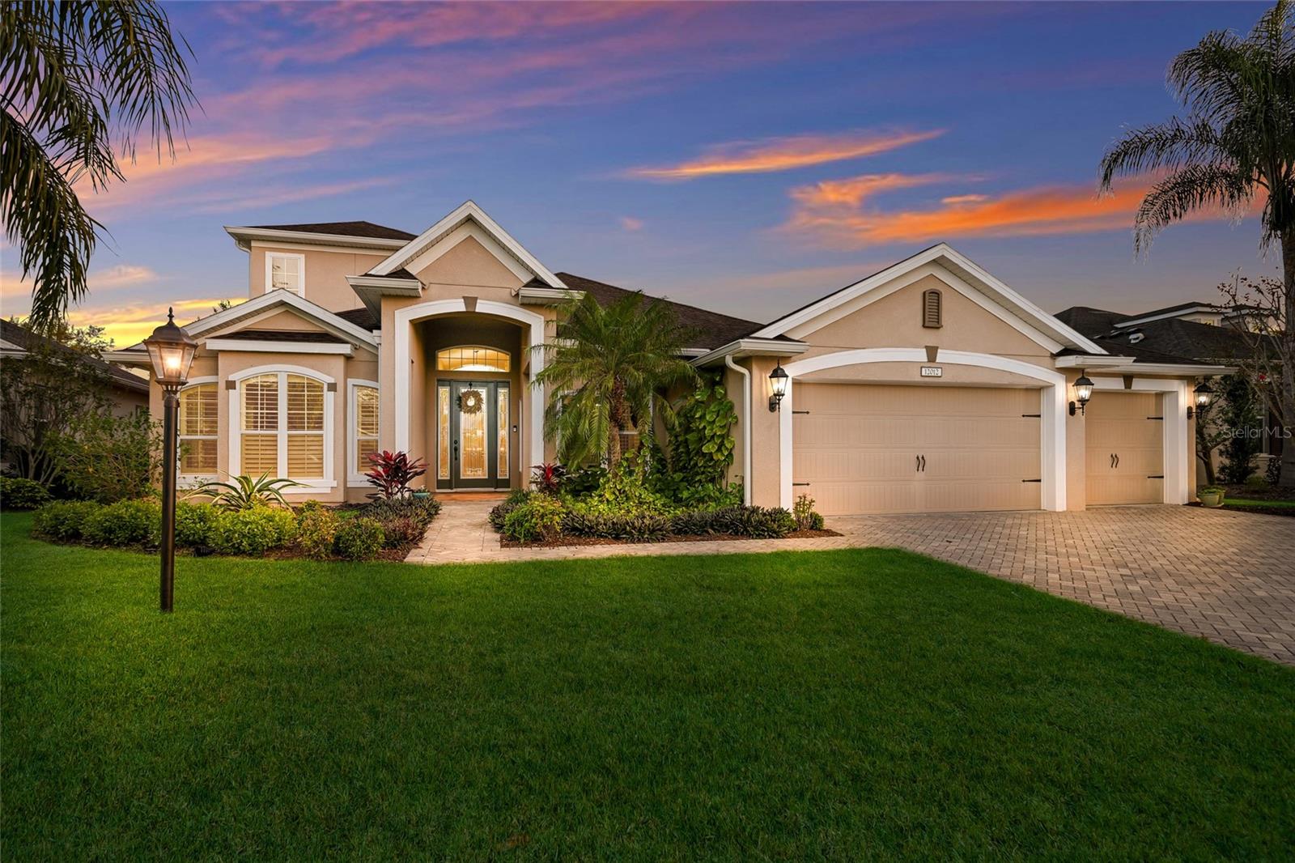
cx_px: 648
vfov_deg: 67.4
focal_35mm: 18
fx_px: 647
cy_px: 432
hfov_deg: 90.0
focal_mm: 18
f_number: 4
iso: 100
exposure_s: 1/40
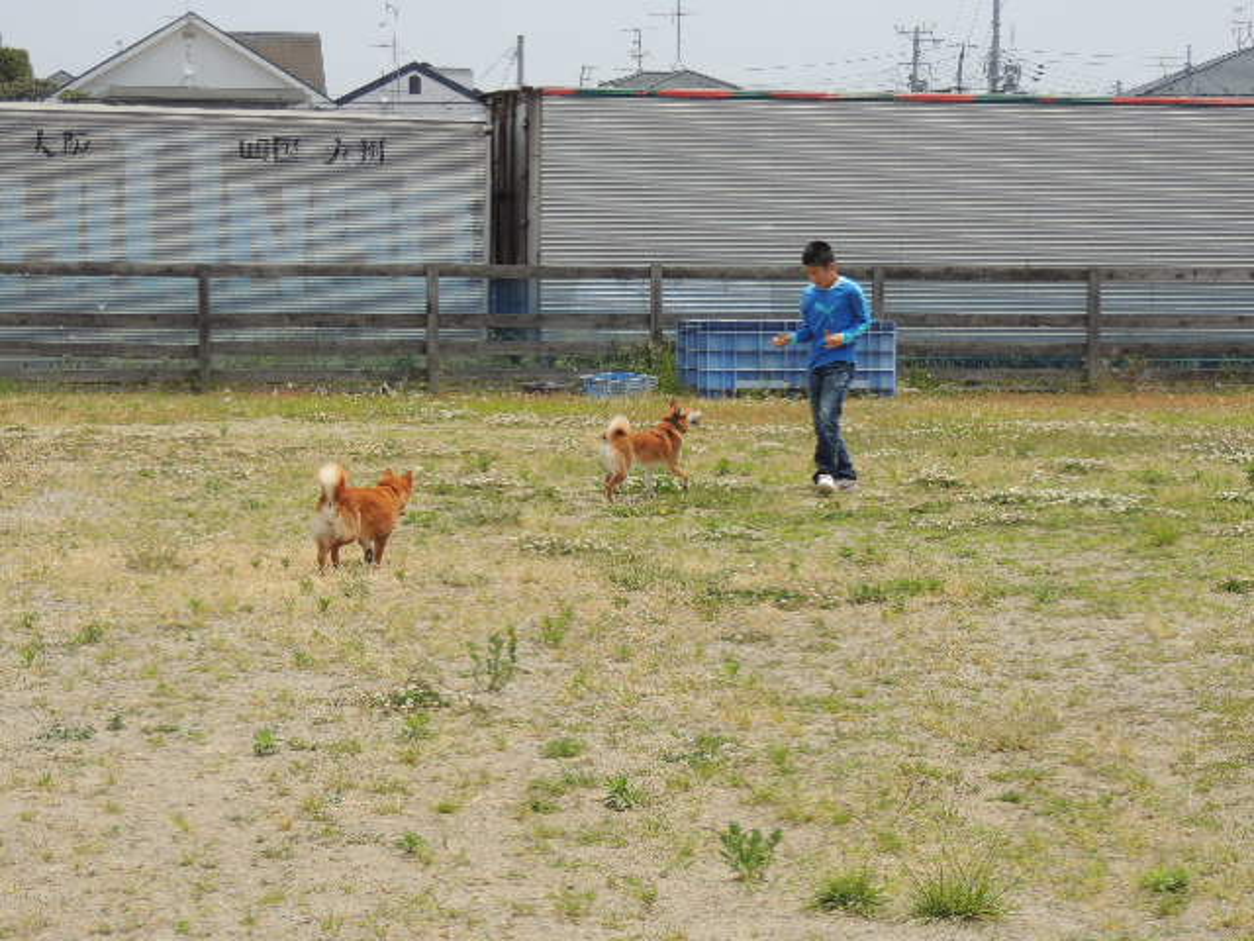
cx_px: 627
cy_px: 470
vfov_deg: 12.3
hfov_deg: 16.4
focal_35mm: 120
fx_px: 4347
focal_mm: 21.4
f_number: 4.2
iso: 100
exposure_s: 1/640
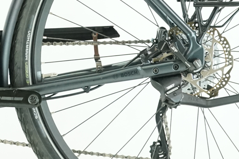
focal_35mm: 264
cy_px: -53
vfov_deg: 5.2
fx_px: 1753
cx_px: -102
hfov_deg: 7.7
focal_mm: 66
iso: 3200
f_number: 5.6
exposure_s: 1/200
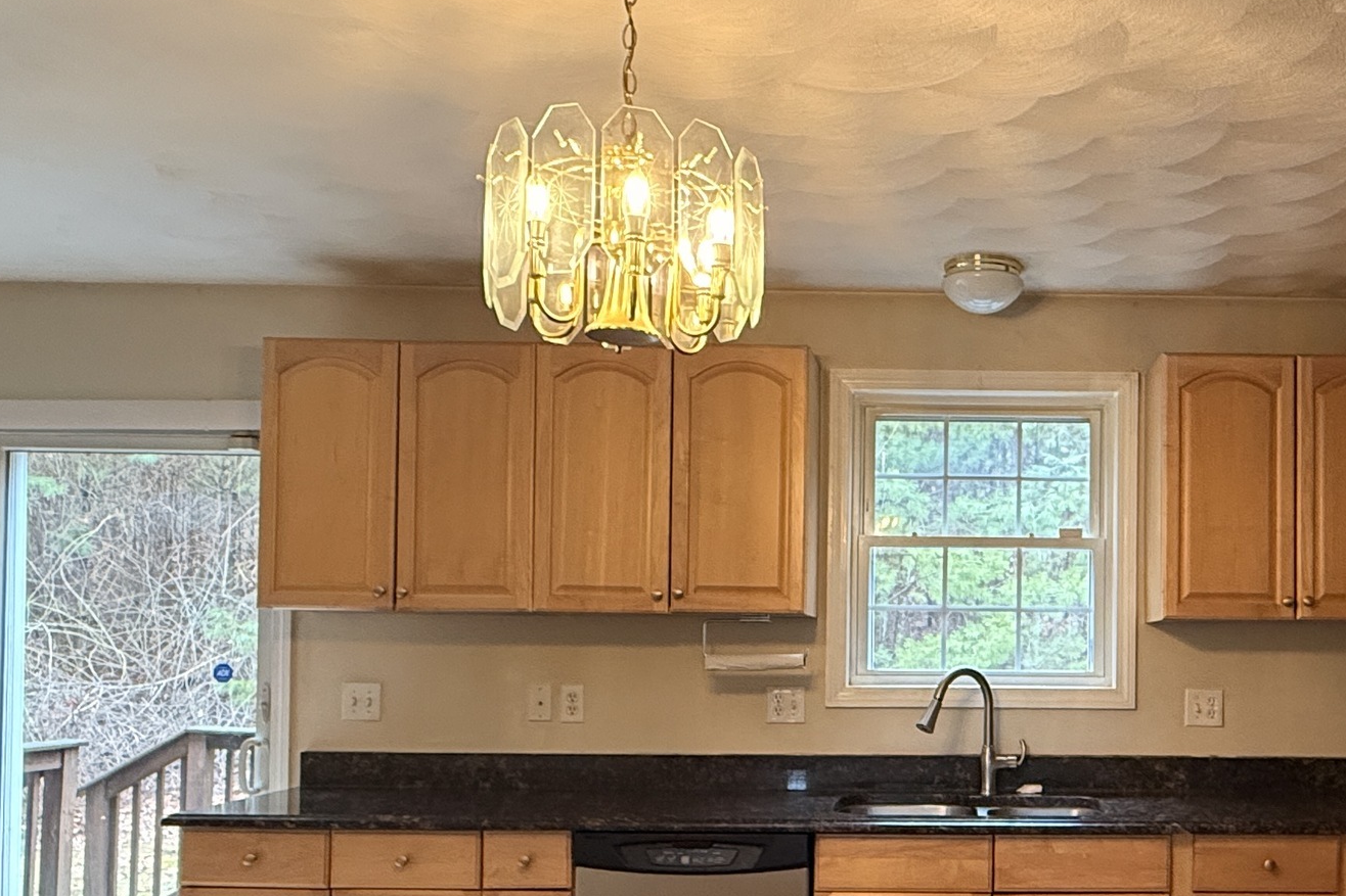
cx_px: 985
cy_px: 639
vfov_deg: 38.2
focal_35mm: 34
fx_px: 1271
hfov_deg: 53.6
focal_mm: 2.22
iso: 320
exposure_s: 1/120
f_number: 2.2
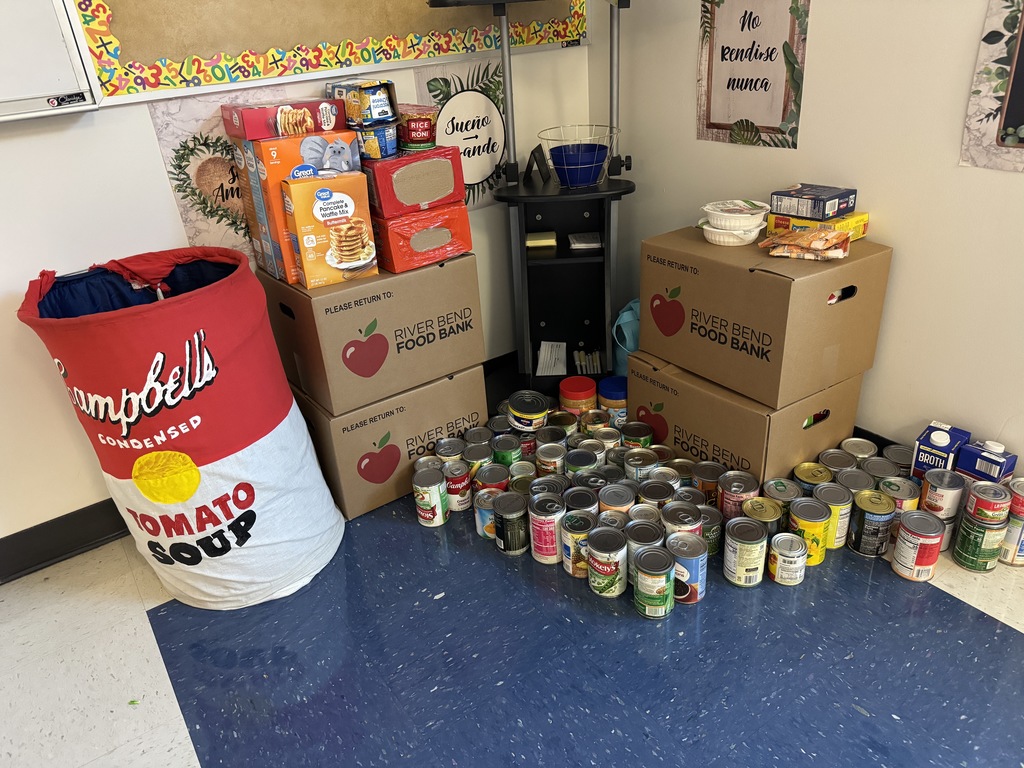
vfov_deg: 56.8
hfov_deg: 71.6
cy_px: 384
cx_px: 512
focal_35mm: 24
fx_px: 710
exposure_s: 1/60
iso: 800
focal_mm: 6.76
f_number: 1.78
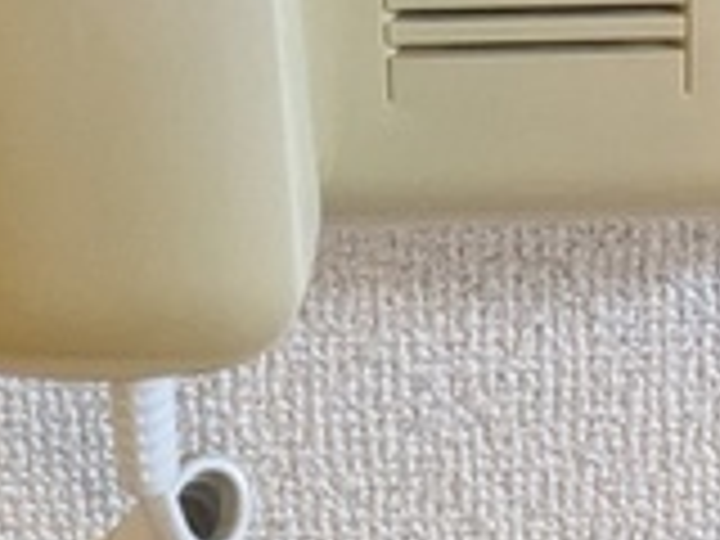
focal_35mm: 84
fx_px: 1747
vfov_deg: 14.9
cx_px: 592
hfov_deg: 22.9
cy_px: -477
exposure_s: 1/60
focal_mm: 1.83
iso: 797
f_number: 2.2
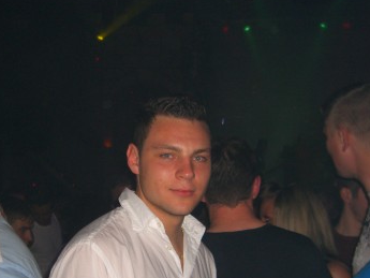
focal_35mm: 66
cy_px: 226
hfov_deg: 29.3
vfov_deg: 22.0
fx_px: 706
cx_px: 154
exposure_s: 1/60
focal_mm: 7.9
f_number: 2.8
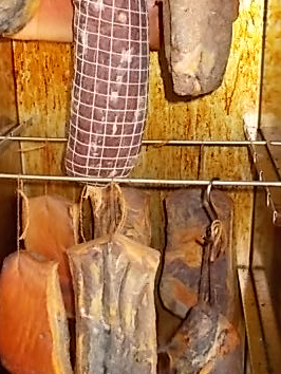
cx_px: 132
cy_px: 126
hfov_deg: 30.9
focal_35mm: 47
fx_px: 508
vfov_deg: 39.9
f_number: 3.2
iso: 200
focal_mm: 4.6
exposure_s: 1/25
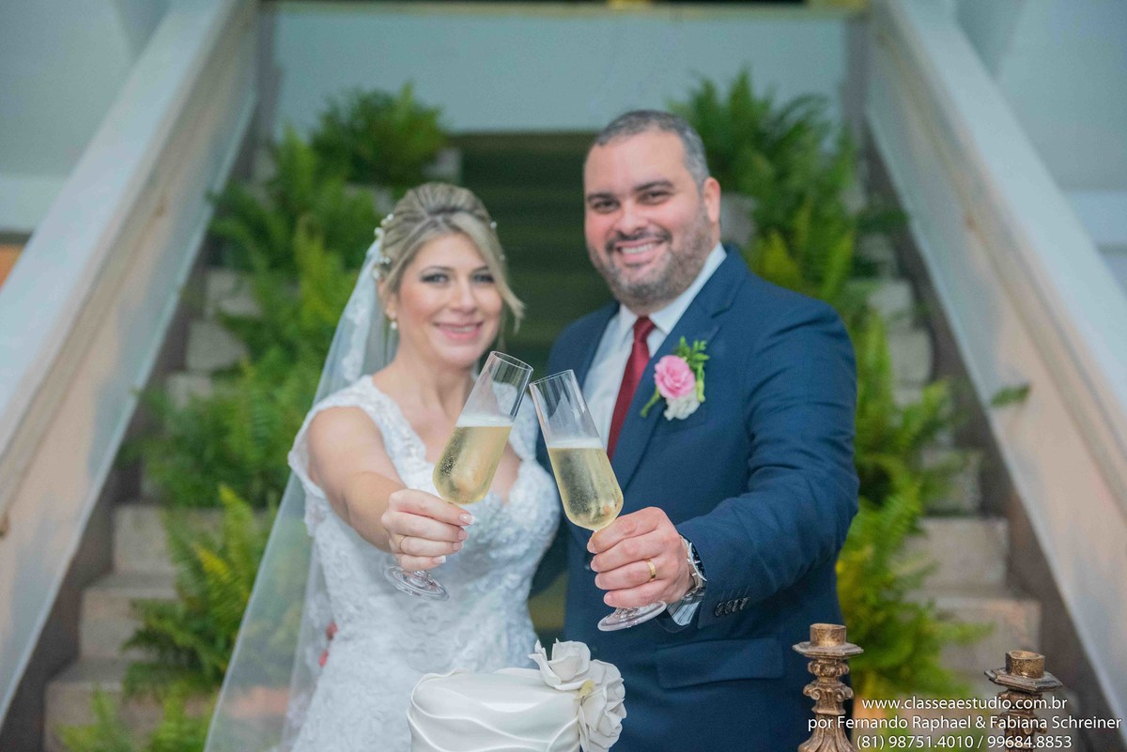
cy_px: 376
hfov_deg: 39.6
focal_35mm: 50
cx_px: 564
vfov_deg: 27.0
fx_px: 1566
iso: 3200
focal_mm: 50
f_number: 2.8
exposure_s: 1/800
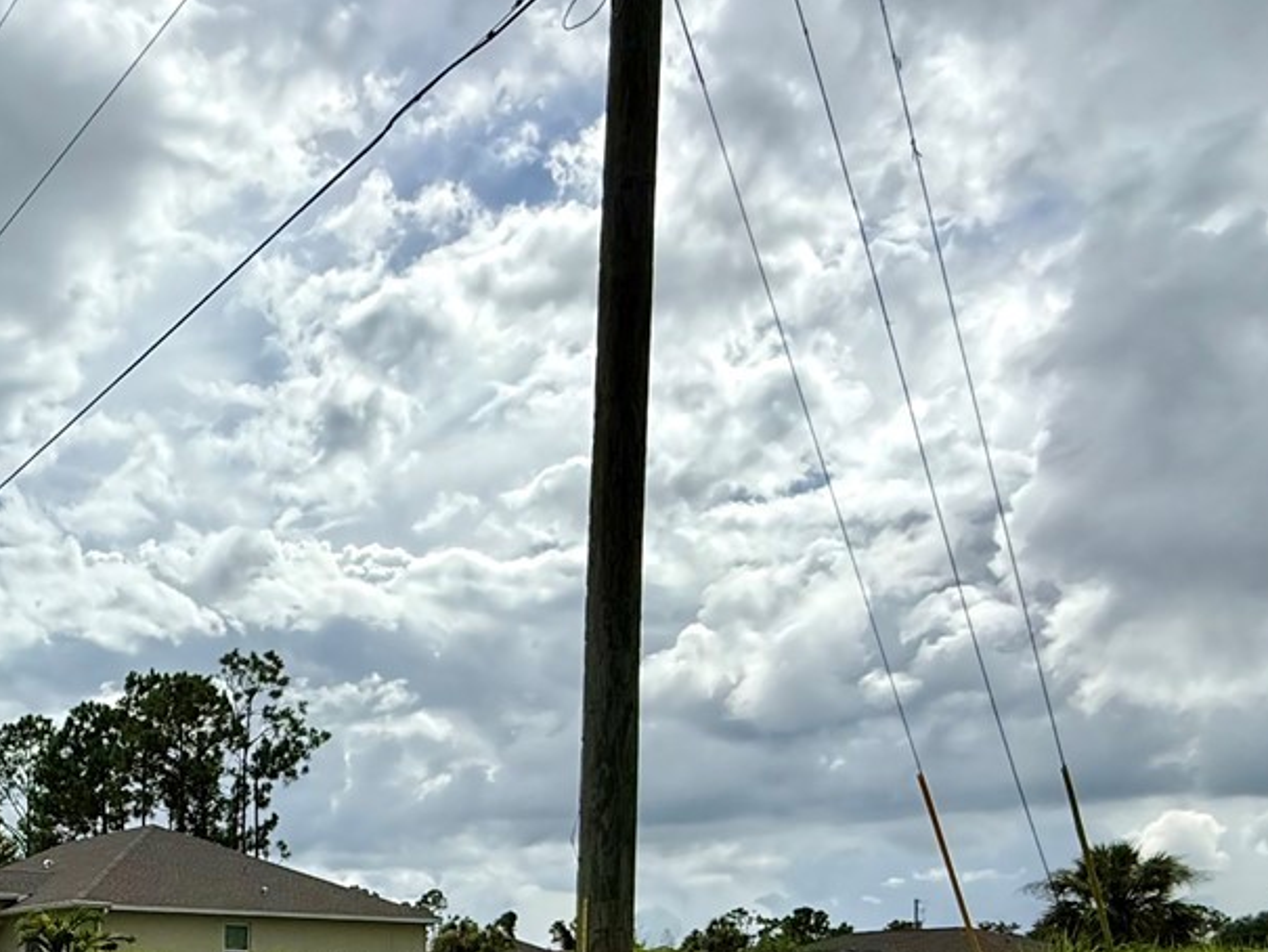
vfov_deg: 34.1
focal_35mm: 37
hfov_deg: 43.6
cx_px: 25
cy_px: 1017
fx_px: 1356
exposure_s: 1/5155
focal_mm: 2.22
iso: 64
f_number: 2.2
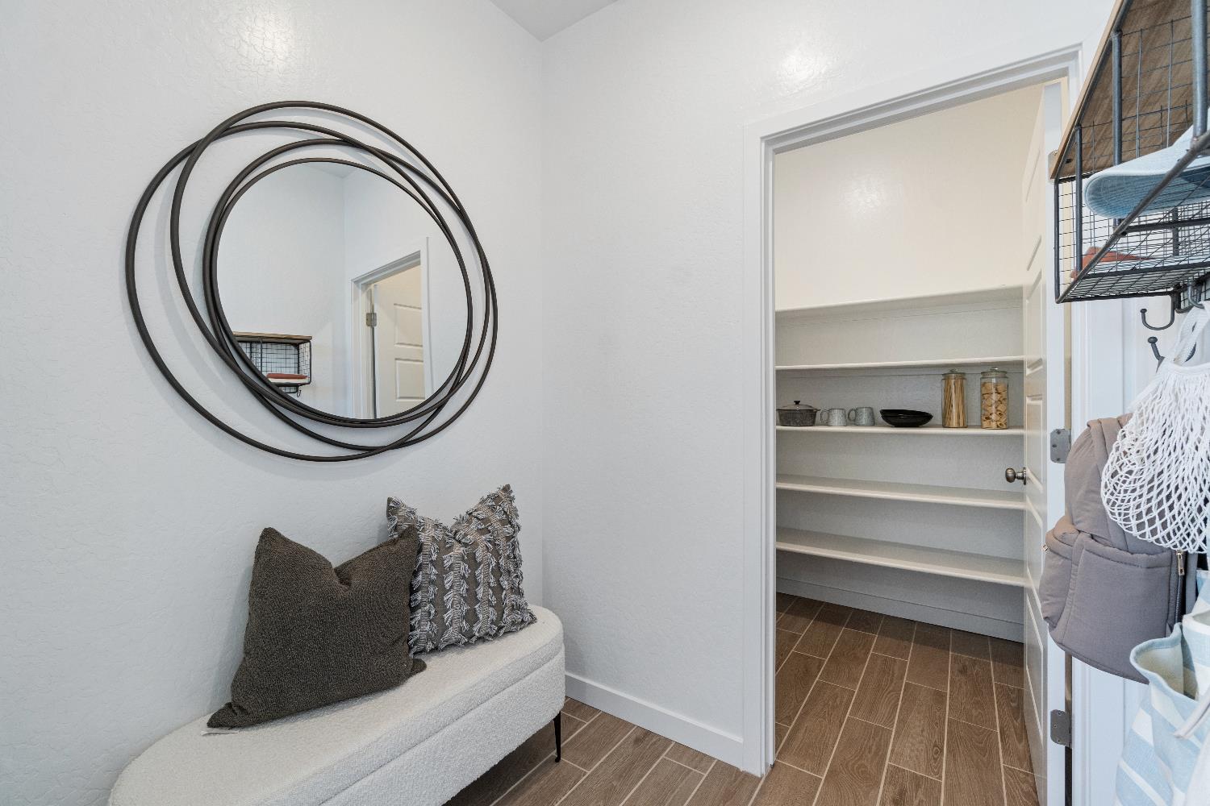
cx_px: 605
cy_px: 403
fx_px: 504
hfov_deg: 100.4
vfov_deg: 77.3
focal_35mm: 15
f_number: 9
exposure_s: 1/6
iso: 250
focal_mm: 10
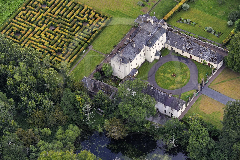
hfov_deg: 14.2
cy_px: 80
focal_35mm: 145
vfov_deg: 9.4
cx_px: 120
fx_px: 966
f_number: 5.6
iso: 400
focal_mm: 145
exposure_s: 1/800
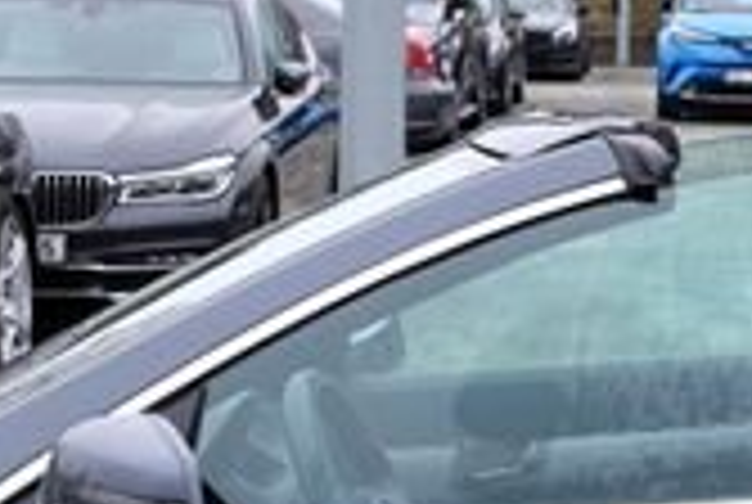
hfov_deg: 13.7
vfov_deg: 9.4
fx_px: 3076
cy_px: 236
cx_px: 752
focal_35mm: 147
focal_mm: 24
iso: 100
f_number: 4
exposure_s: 1/60
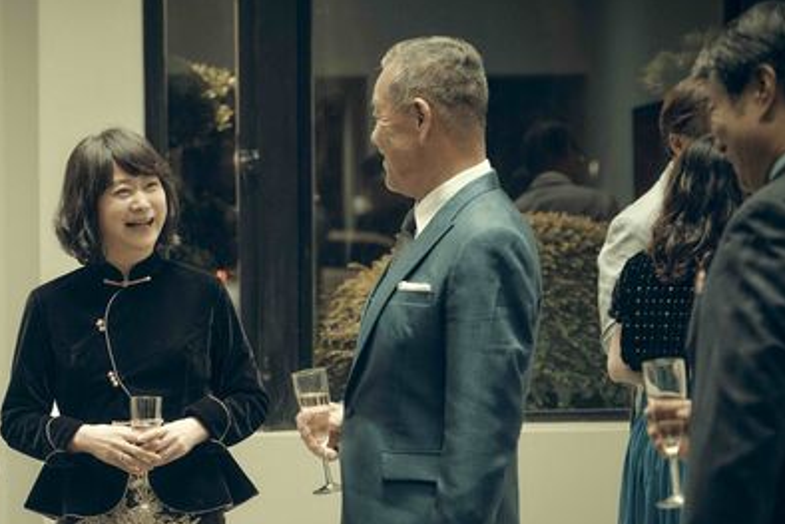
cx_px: 193
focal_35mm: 134
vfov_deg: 10.2
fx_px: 2923
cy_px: 355
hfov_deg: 15.2
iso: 640
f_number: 4
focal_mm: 88
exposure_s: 1/125
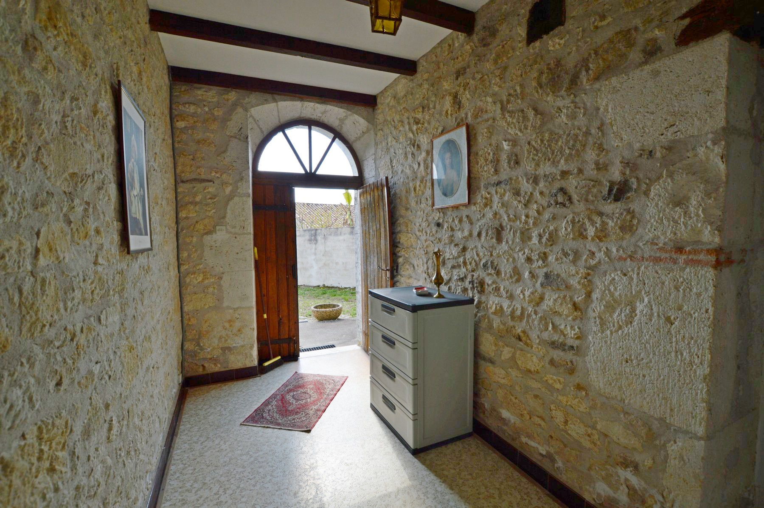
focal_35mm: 15
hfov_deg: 100.4
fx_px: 318
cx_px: 382
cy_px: 254
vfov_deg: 77.2
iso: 110
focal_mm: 10
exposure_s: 1/125
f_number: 5.6
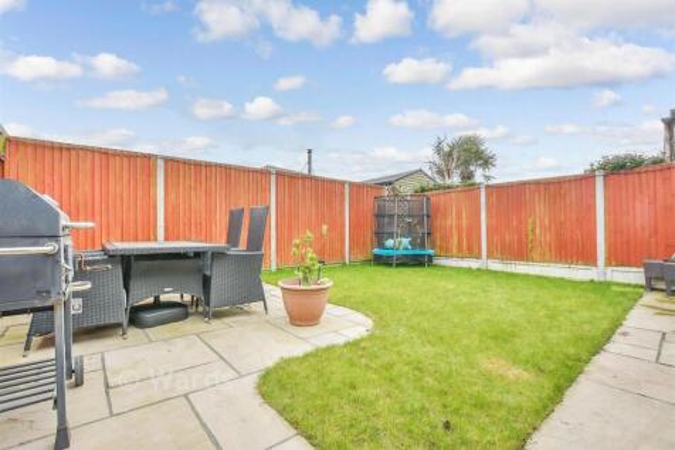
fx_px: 281
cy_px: 225
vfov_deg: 77.3
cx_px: 338
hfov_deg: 100.4
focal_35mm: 15
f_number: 8
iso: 160
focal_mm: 10
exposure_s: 1/125
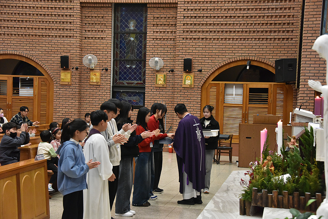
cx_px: 164
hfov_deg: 31.0
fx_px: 592
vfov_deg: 20.9
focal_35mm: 65
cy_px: 110
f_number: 5
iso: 5000
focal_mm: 65
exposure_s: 1/125
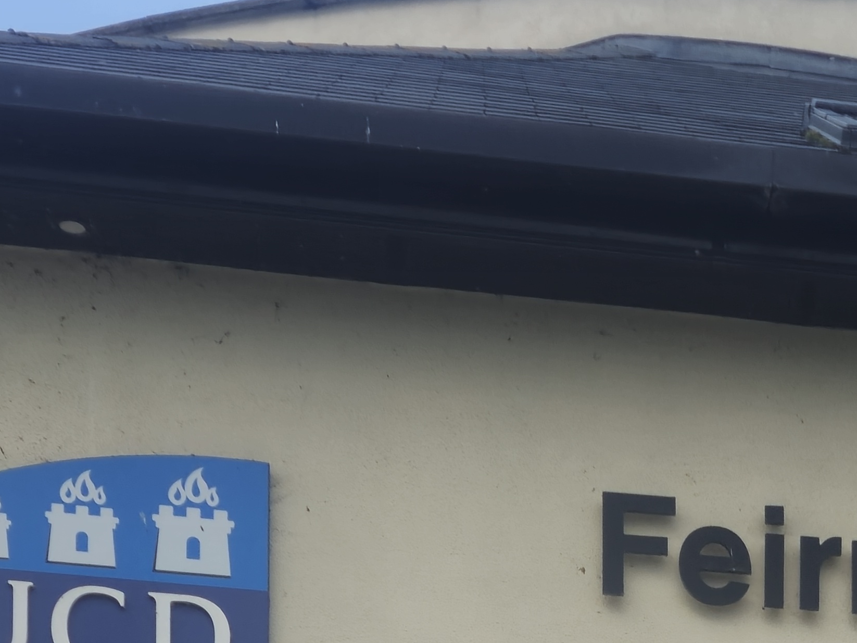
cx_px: 1087
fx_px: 2823
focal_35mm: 114
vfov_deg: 11.0
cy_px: 1544
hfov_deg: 16.4
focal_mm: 5.54
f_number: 1.8
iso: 50
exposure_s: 1/878
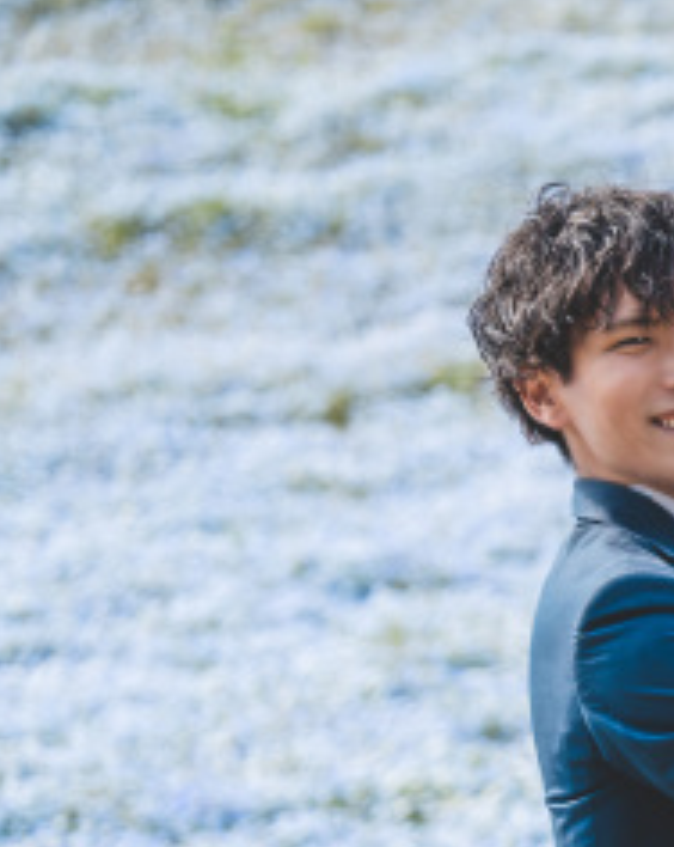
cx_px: 1312
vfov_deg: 8.1
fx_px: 5975
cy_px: 684
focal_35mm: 239
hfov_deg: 6.3
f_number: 2.8
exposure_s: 1/800
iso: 64
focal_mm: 75
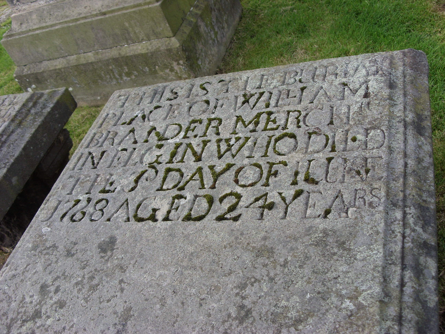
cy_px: 167
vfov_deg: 37.7
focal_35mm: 38
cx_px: 222
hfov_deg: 49.0
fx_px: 489
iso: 50
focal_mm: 6.3
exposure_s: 1/353
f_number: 2.8
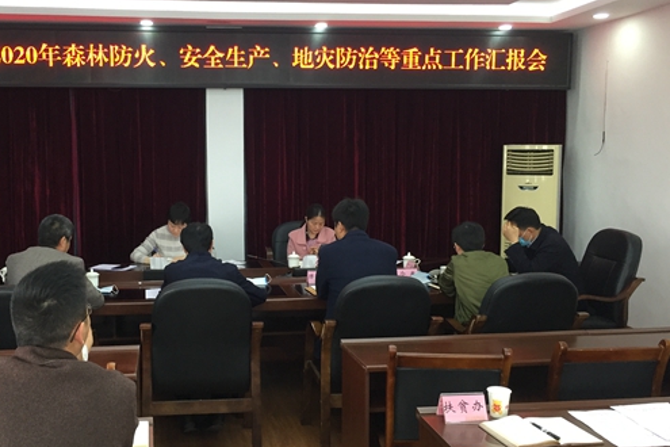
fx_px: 726
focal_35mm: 39
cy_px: 219
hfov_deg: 49.1
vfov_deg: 34.2
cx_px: 250
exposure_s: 1/33
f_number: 2.2
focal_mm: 4.15
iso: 80
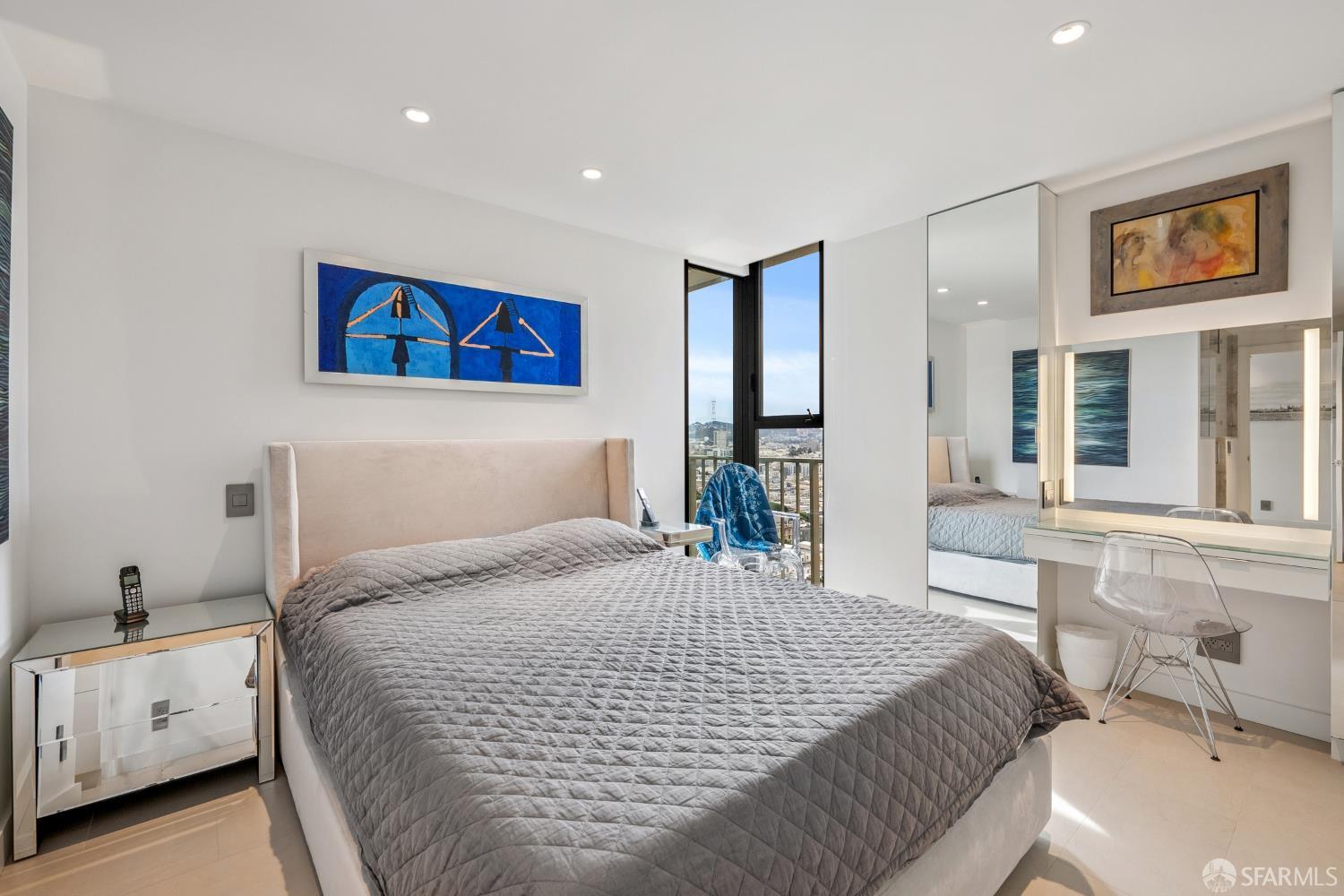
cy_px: 448
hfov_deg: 100.4
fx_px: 560
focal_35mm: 15
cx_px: 672
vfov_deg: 77.3
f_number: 8
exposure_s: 1/80
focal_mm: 15
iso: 640
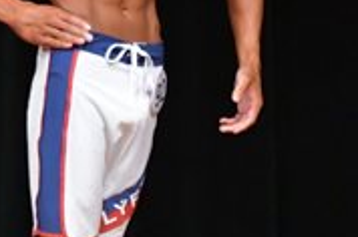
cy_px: 125
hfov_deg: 1.9
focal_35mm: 1112
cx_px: 337
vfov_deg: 1.2
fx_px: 11038
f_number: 5.6
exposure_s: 1/400
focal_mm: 170
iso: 5000
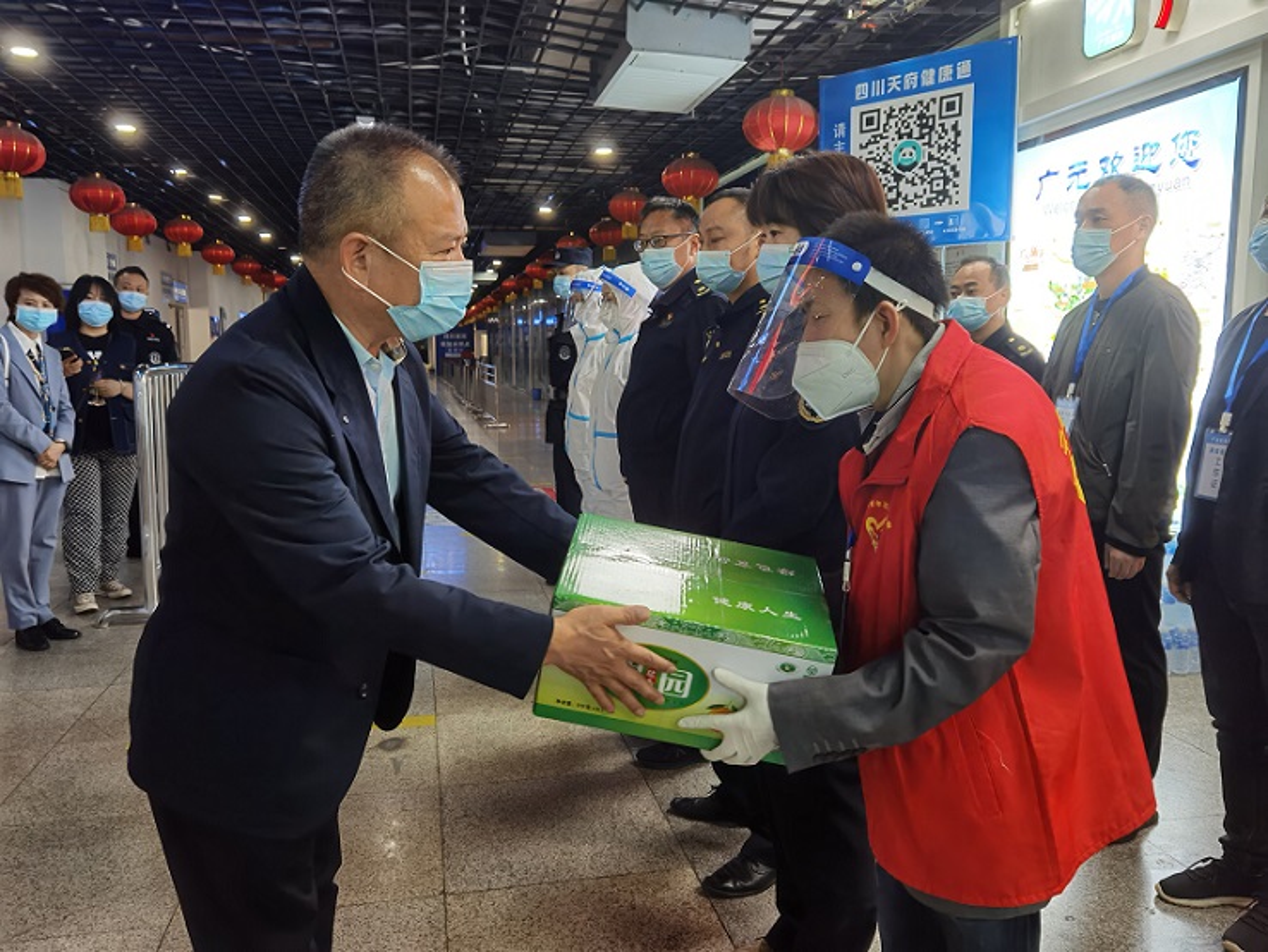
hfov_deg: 65.3
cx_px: 634
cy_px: 476
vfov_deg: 51.4
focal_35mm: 27
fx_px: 989
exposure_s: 1/100
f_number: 1.9
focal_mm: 6.71
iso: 100
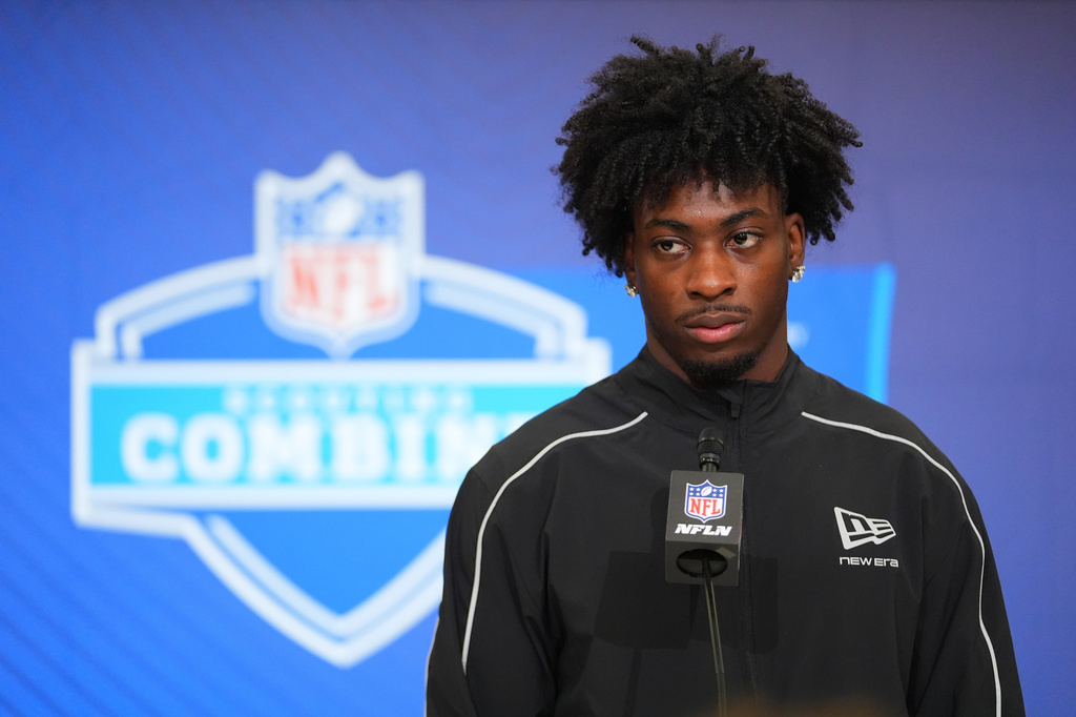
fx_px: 3884
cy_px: 358
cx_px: 538
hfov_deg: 15.8
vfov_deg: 10.5
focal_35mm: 130
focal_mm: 130
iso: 4000
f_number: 2.8
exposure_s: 1/2000
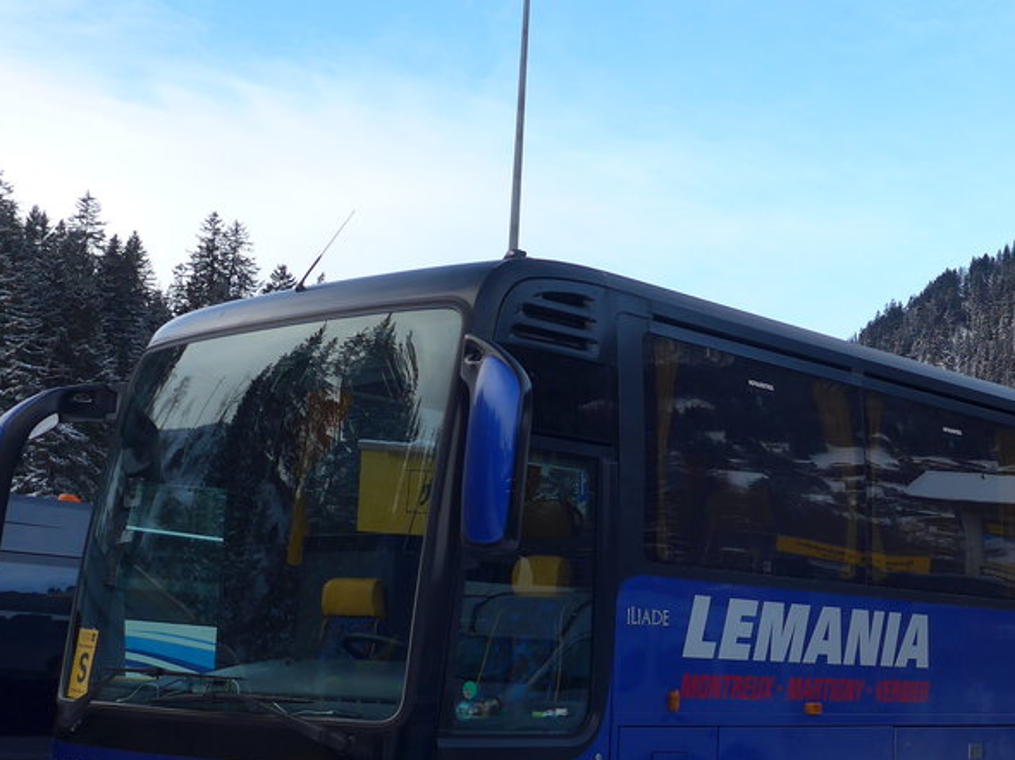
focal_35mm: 59
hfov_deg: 32.2
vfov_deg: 24.8
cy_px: 454
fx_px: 1729
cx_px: 735
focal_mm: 6
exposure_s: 1/400
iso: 80
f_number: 2.8
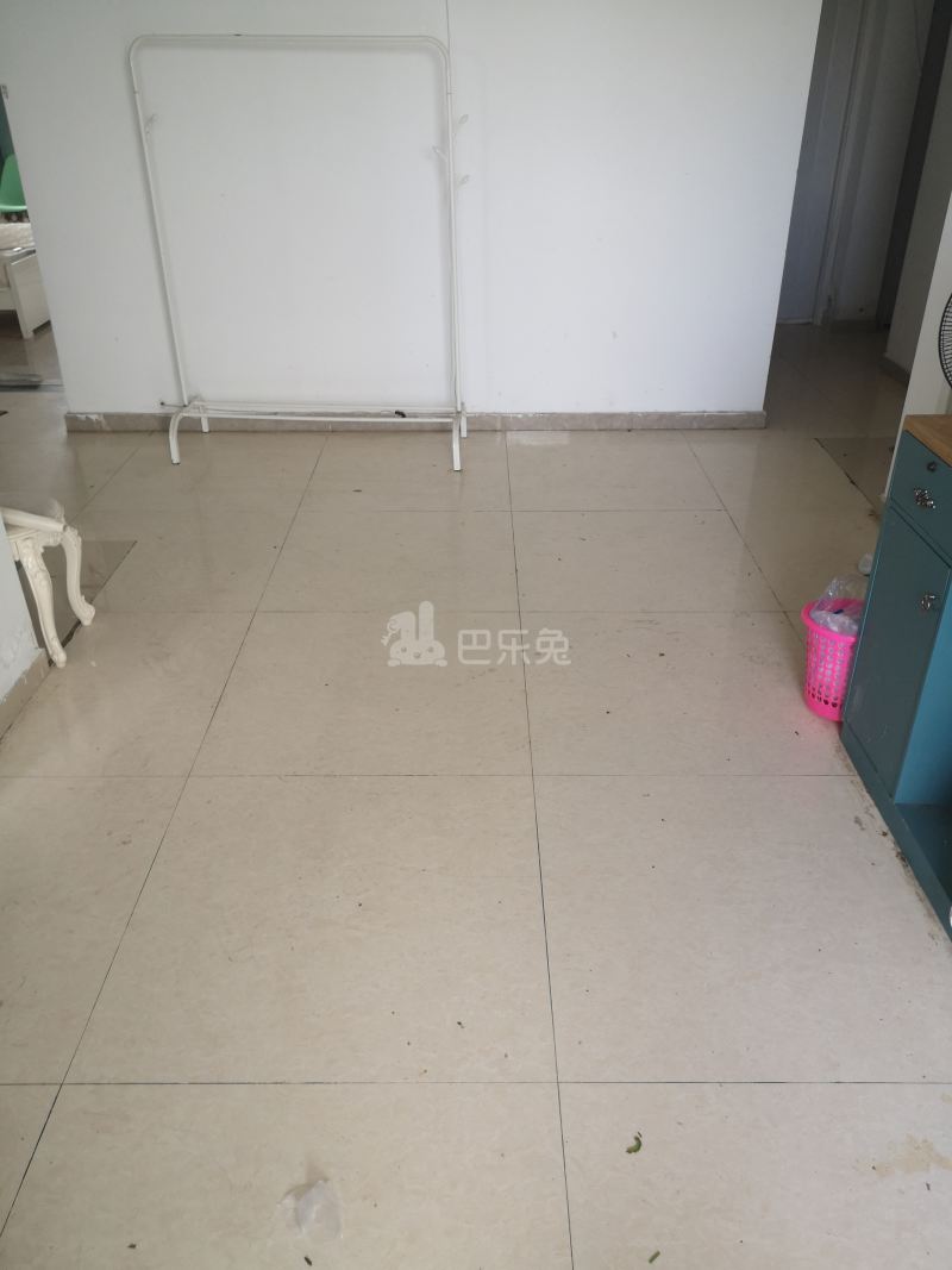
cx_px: 476
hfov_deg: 51.3
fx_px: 990
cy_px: 635
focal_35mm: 27
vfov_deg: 65.3
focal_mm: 3.95
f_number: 1.8
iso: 64
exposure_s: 1/50
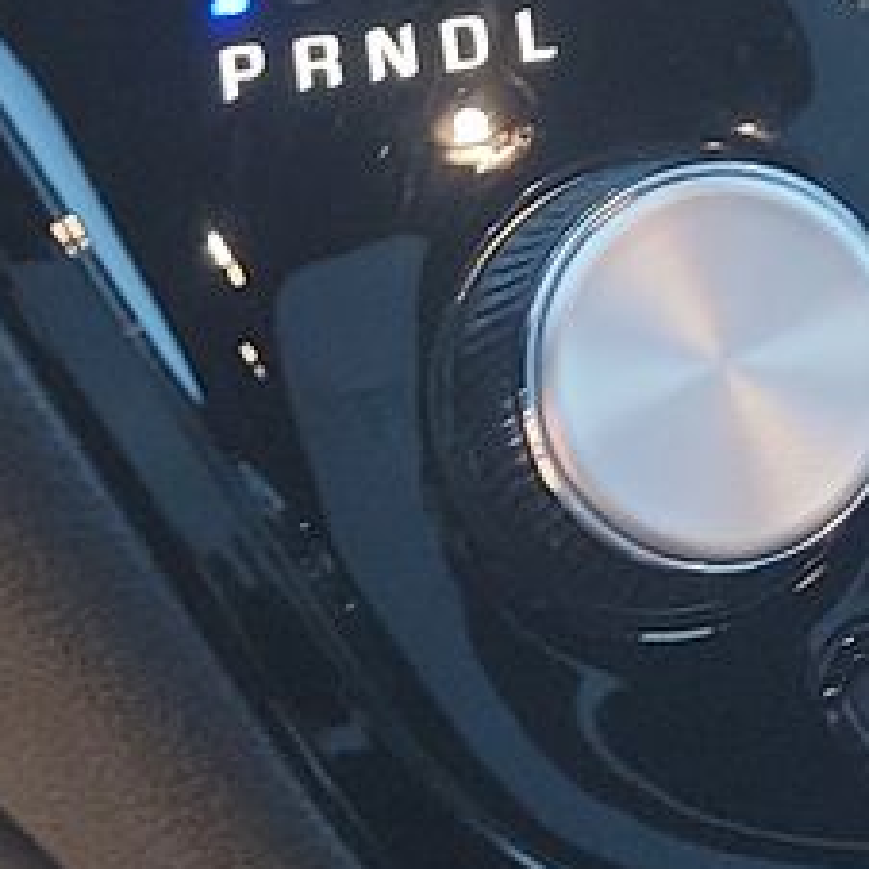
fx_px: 4260
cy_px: -688
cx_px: 1069
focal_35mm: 150
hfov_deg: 11.4
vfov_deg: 10.9
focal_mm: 6.7
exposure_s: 1/59
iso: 100
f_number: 1.8
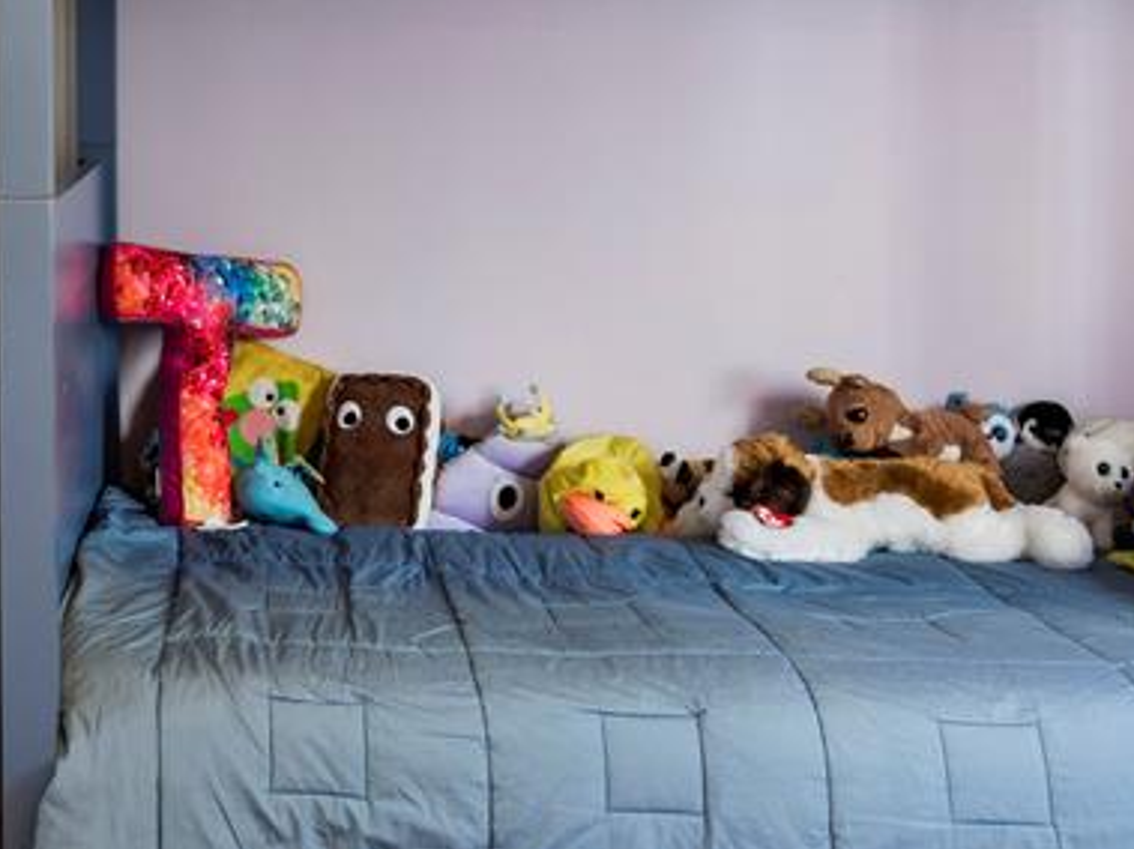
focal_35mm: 73
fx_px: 2391
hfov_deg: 25.6
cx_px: 63
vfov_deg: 19.7
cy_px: 36
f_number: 8
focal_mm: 10
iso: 100
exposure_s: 1.6
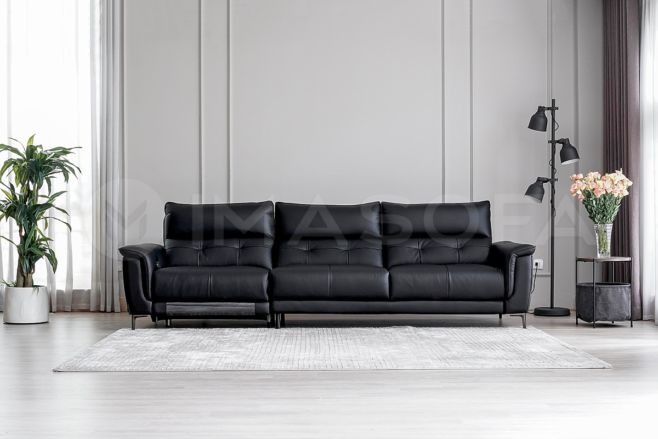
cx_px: 329
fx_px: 1034
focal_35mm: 57
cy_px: 220
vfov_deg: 24.0
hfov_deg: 35.3
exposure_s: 3.2
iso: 640
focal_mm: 37.7
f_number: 8
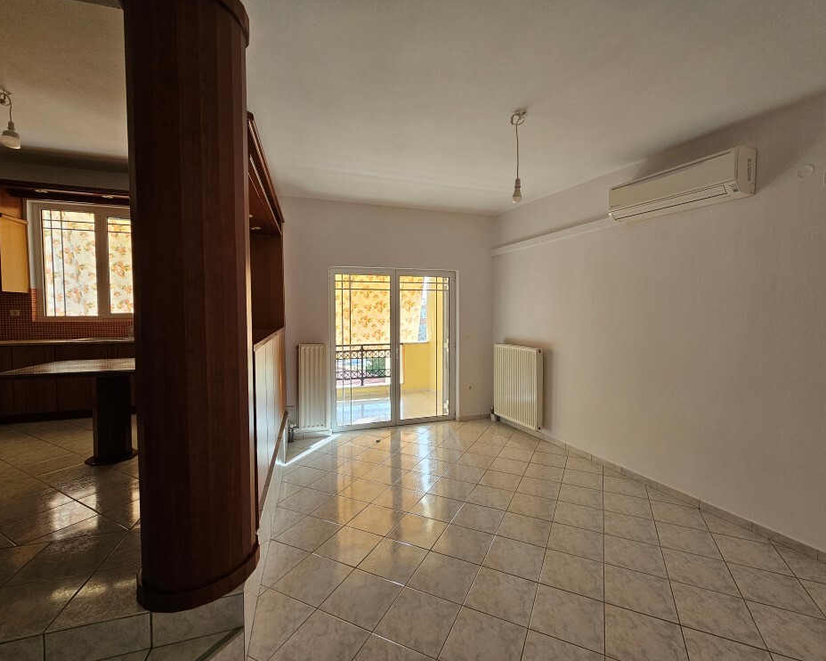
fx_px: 342
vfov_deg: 88.0
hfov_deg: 100.6
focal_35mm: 14
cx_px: 434
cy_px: 326
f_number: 2.2
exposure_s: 1/50
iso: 64
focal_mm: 2.2
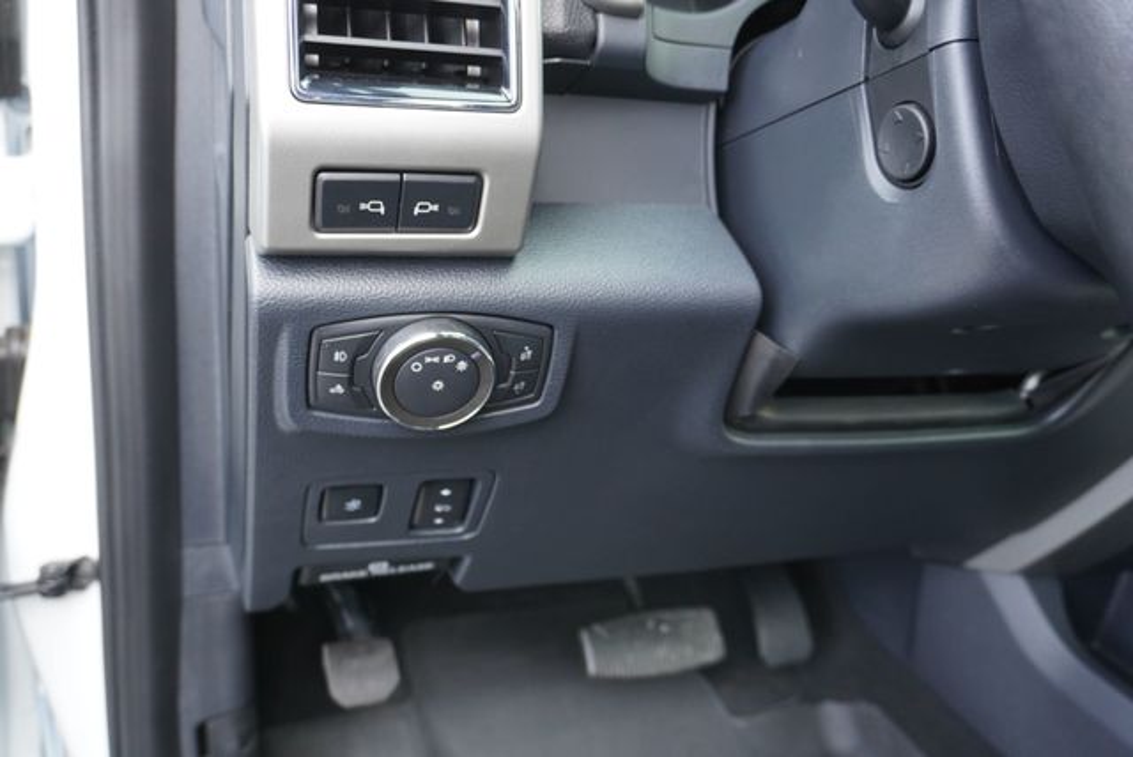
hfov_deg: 59.4
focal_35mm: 32
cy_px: 378
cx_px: 566
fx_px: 992
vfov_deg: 41.8
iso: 640
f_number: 4
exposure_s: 1/60
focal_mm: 21
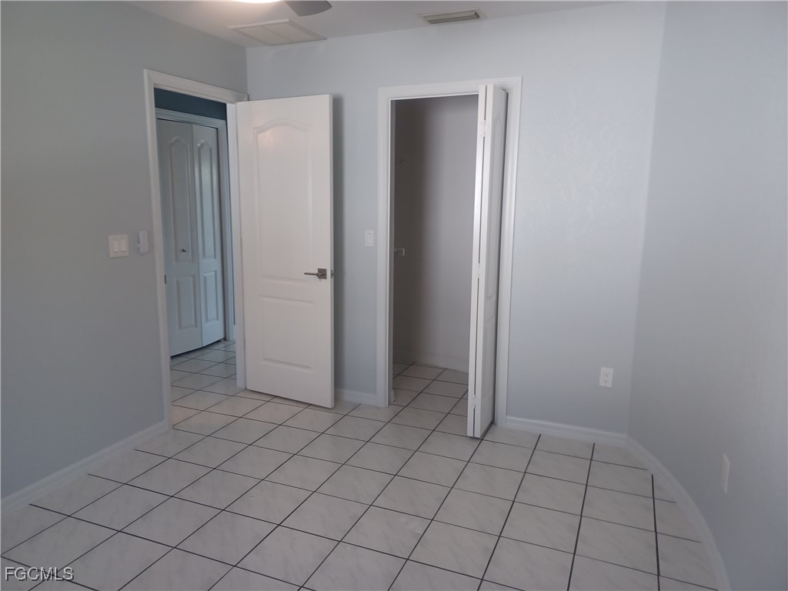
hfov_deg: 69.4
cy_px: 296
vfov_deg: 54.9
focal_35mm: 25
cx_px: 394
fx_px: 569
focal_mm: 4.6
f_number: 1.8
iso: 160
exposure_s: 1/50
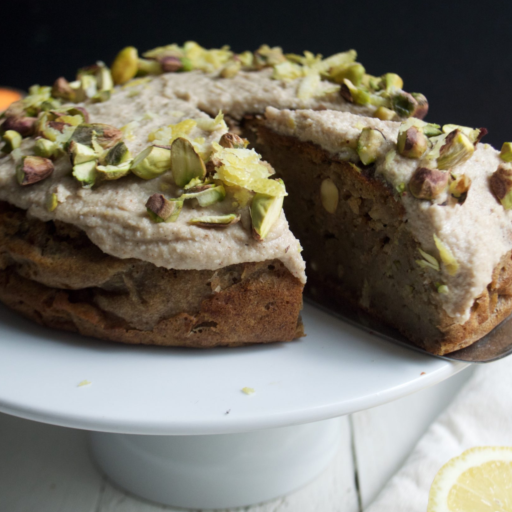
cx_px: 263
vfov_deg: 32.8
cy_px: 251
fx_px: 870
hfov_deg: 32.8
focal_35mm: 52
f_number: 4.2
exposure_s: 1/15
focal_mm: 26
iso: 800
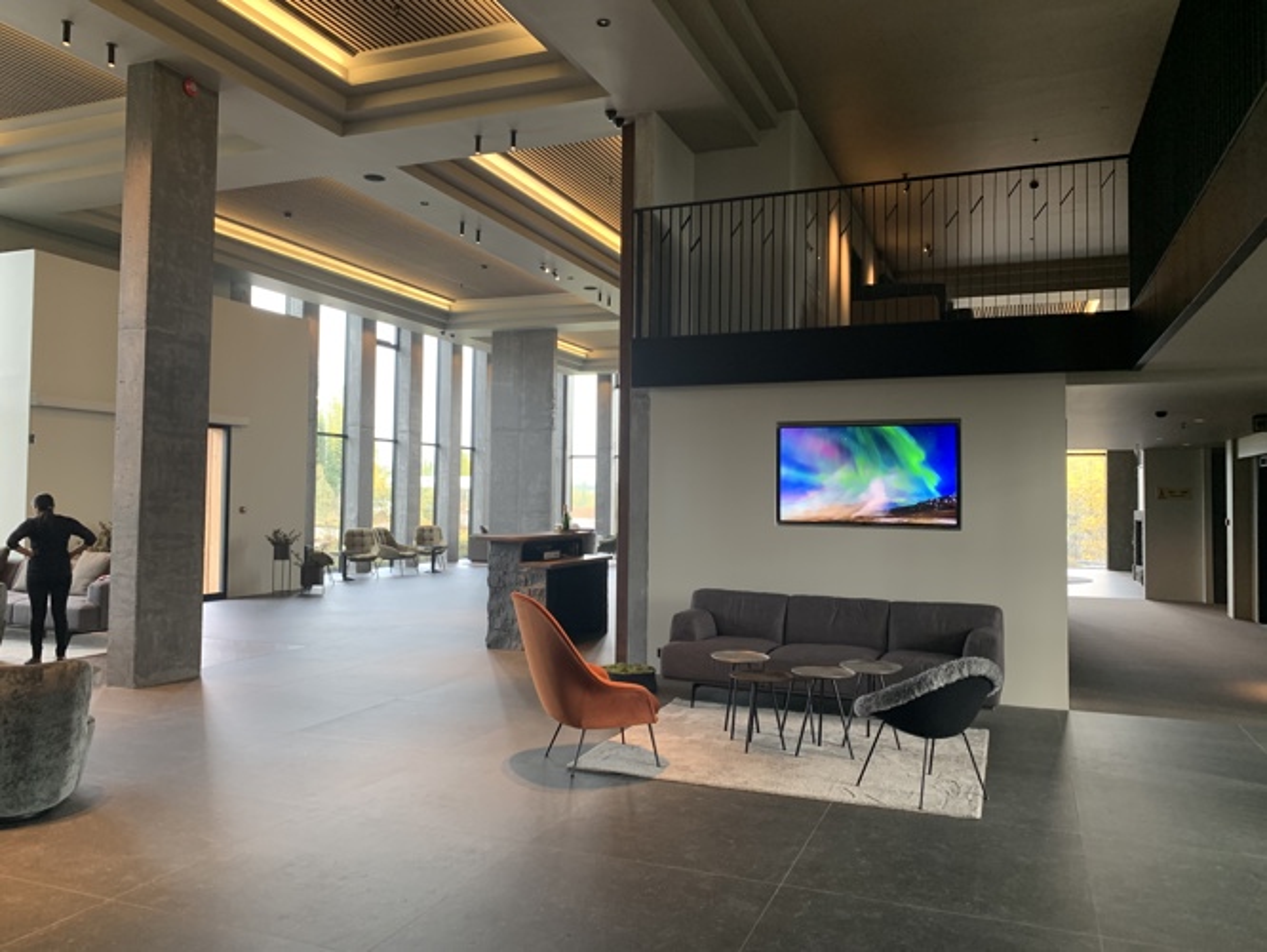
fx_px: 952
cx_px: 634
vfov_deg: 53.1
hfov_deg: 67.3
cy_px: 476
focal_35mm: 26
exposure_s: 1/48
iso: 125
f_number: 1.8
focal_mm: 4.25
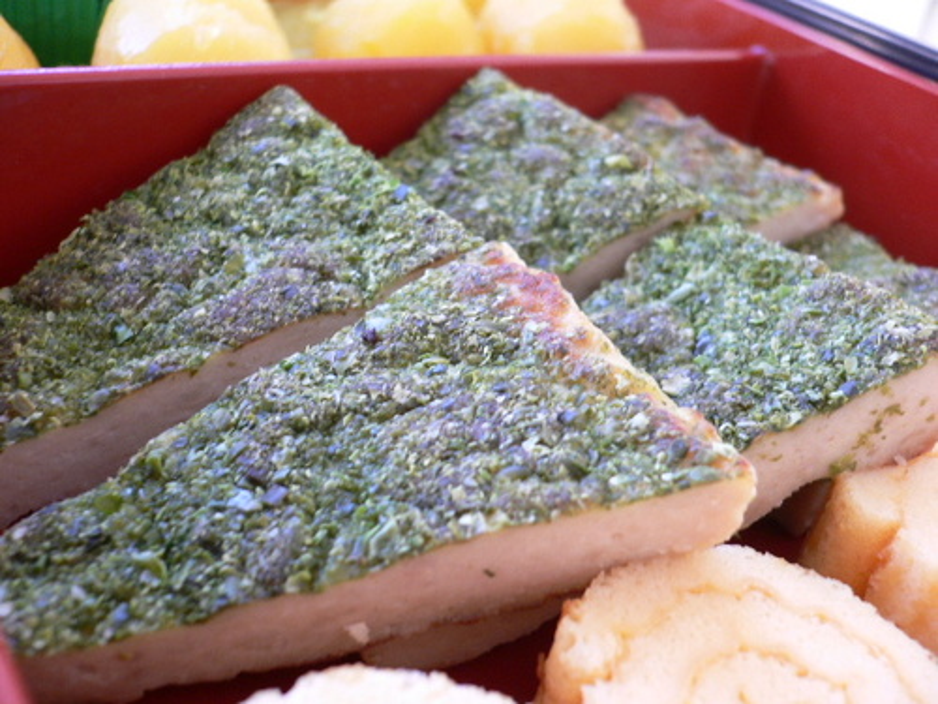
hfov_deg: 52.6
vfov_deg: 40.7
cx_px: 469
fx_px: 948
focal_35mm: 35
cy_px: 352
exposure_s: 1/10
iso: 100
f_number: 2.8
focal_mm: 5.8
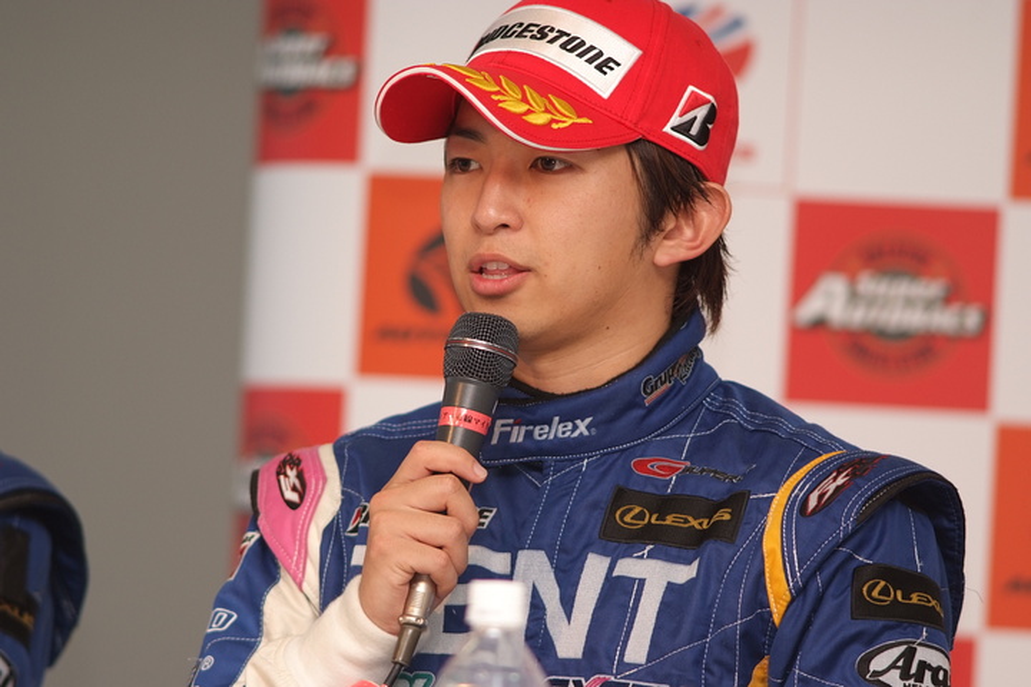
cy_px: 344
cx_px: 516
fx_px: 7732
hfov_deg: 7.6
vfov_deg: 5.1
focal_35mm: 270
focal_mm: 180
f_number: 2.8
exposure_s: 1/250
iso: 400
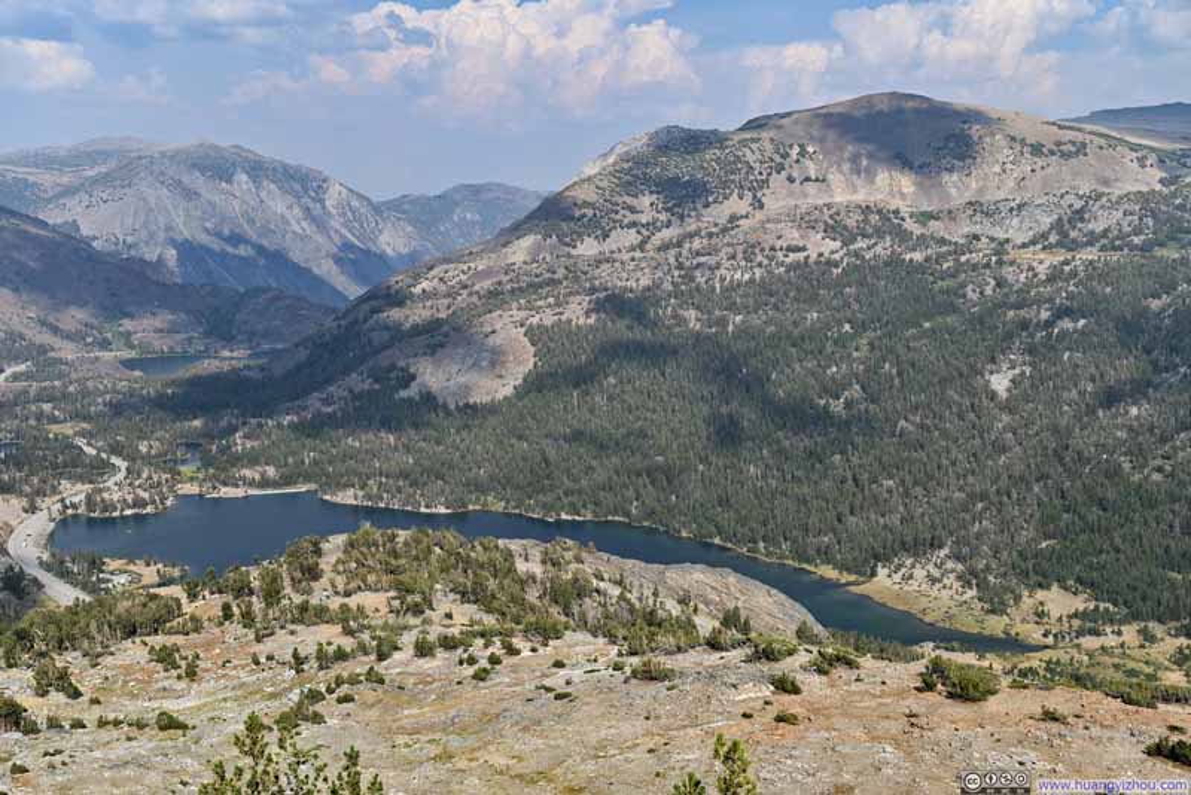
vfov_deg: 35.1
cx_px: 596
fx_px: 1258
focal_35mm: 38
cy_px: 398
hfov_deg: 50.7
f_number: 5.6
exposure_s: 1/1000
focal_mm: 38
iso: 100
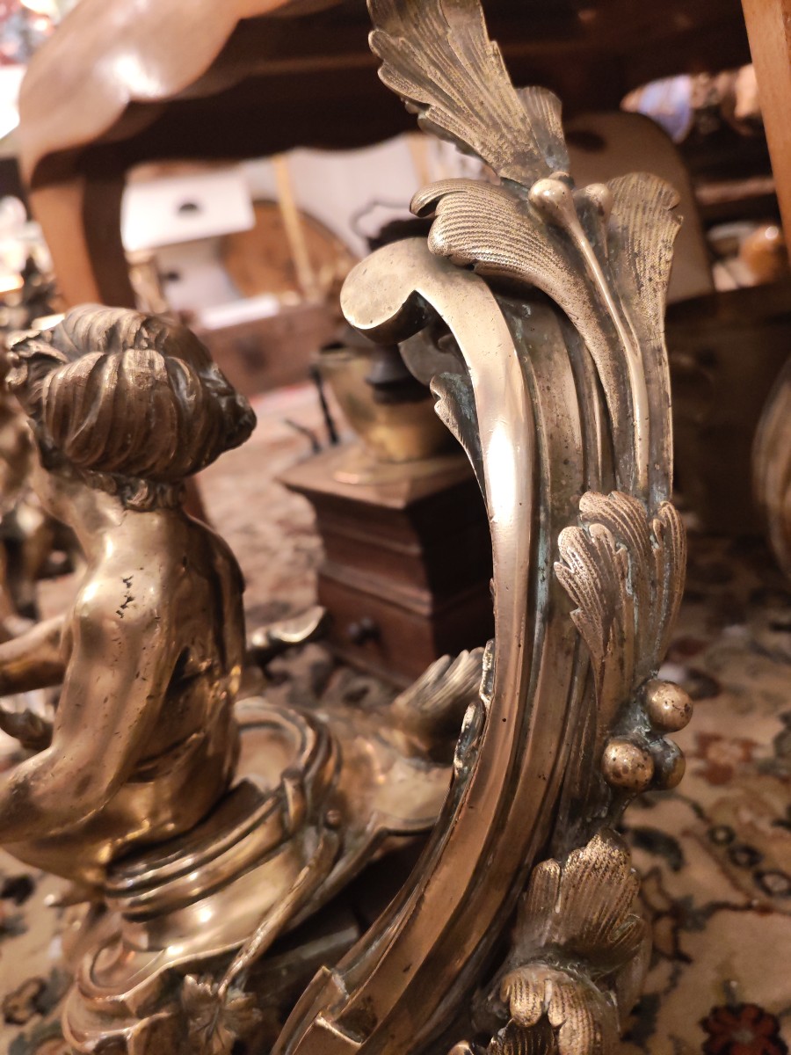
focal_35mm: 27
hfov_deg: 51.4
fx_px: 823
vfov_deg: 65.3
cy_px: 528
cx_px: 396
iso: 2000
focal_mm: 6.12
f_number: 1.9
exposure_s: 1/50
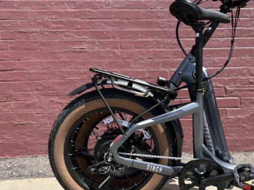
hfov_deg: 48.6
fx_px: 279
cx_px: 157
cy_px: 111
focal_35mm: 38
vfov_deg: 37.6
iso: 50
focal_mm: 5.7
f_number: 1.5
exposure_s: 1/2353
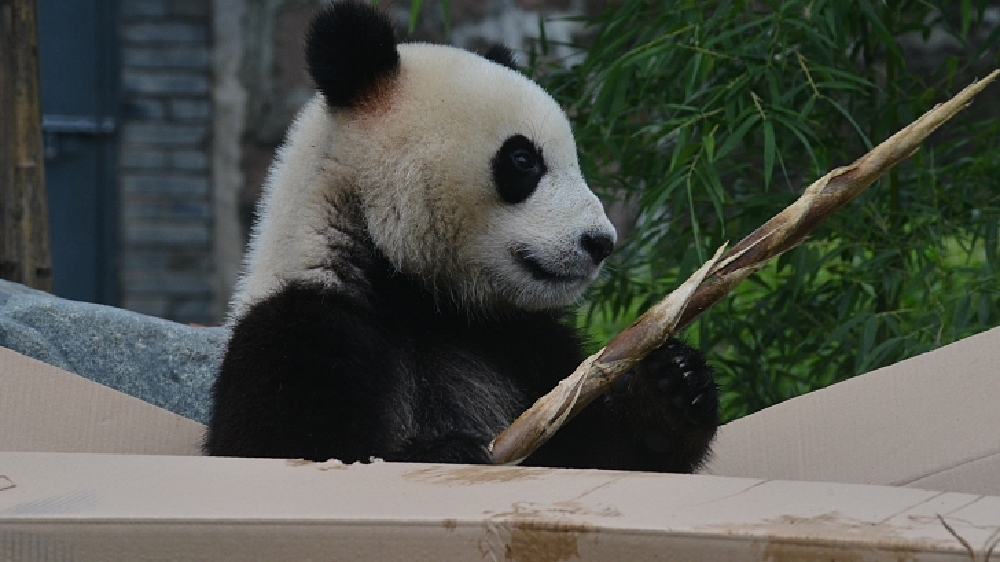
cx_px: 503
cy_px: 312
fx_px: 6866
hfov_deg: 8.3
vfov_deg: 4.7
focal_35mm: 259
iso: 800
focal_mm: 200
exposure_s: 1/500
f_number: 11
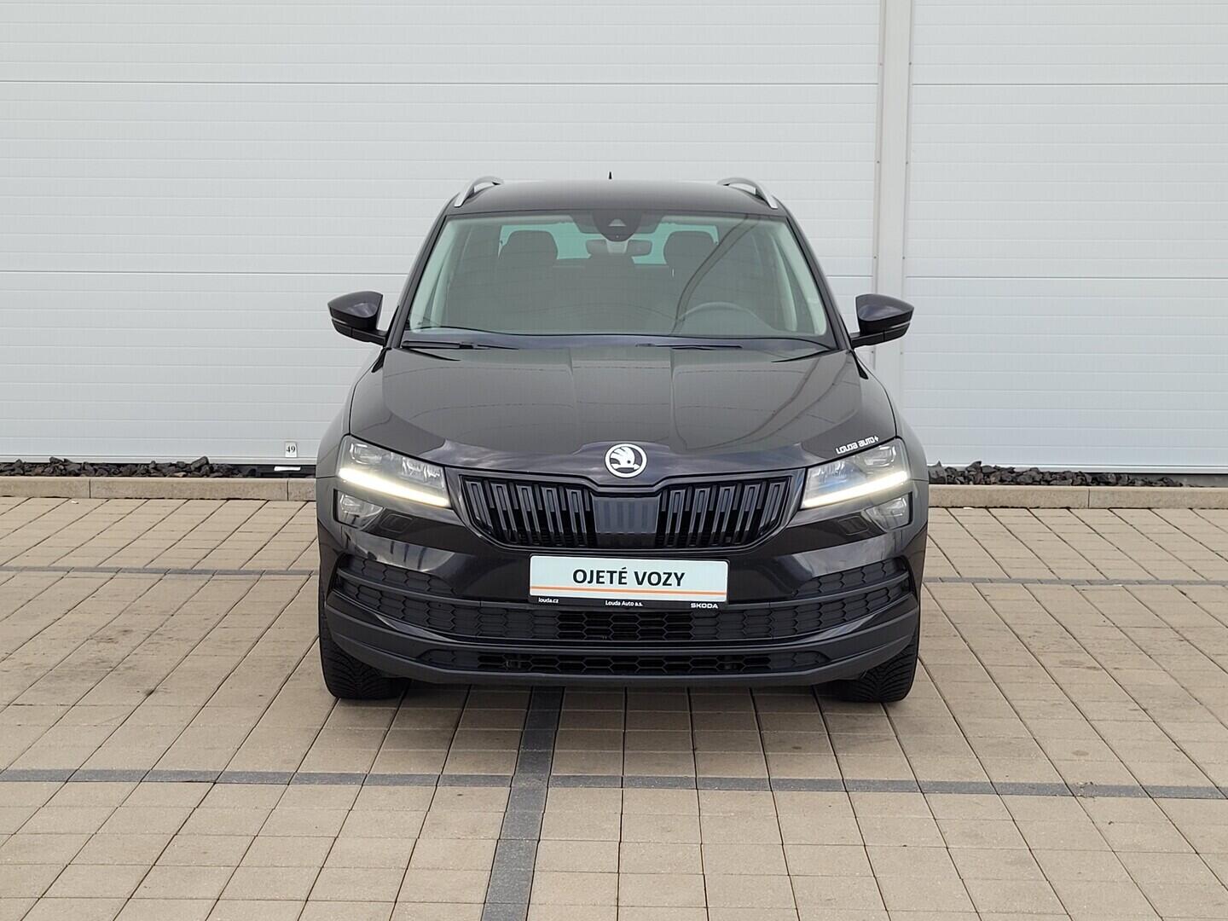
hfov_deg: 67.3
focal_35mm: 26
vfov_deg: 53.1
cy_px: 460
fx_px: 922
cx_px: 614
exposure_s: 1/170
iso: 40
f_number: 1.8
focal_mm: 5.4
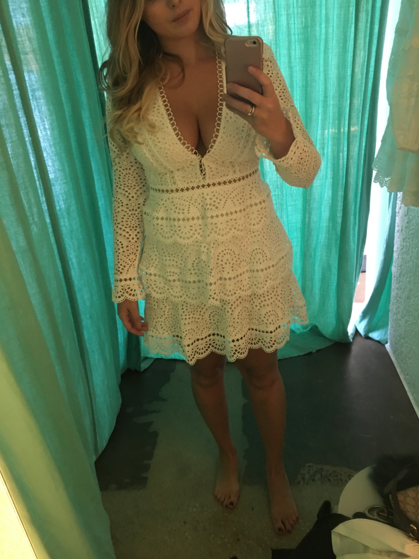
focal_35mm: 29
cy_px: 280
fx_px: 468
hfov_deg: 48.2
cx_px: 210
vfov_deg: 61.7
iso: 200
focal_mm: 4.15
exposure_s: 1/17
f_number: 2.2
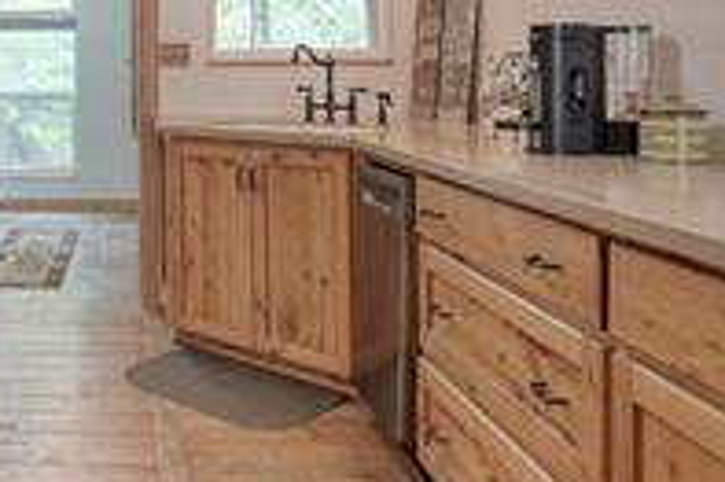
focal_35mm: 39
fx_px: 785
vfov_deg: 32.9
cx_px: 81
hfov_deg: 45.3
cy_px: 79
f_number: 8
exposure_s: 1/2
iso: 1000
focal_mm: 12
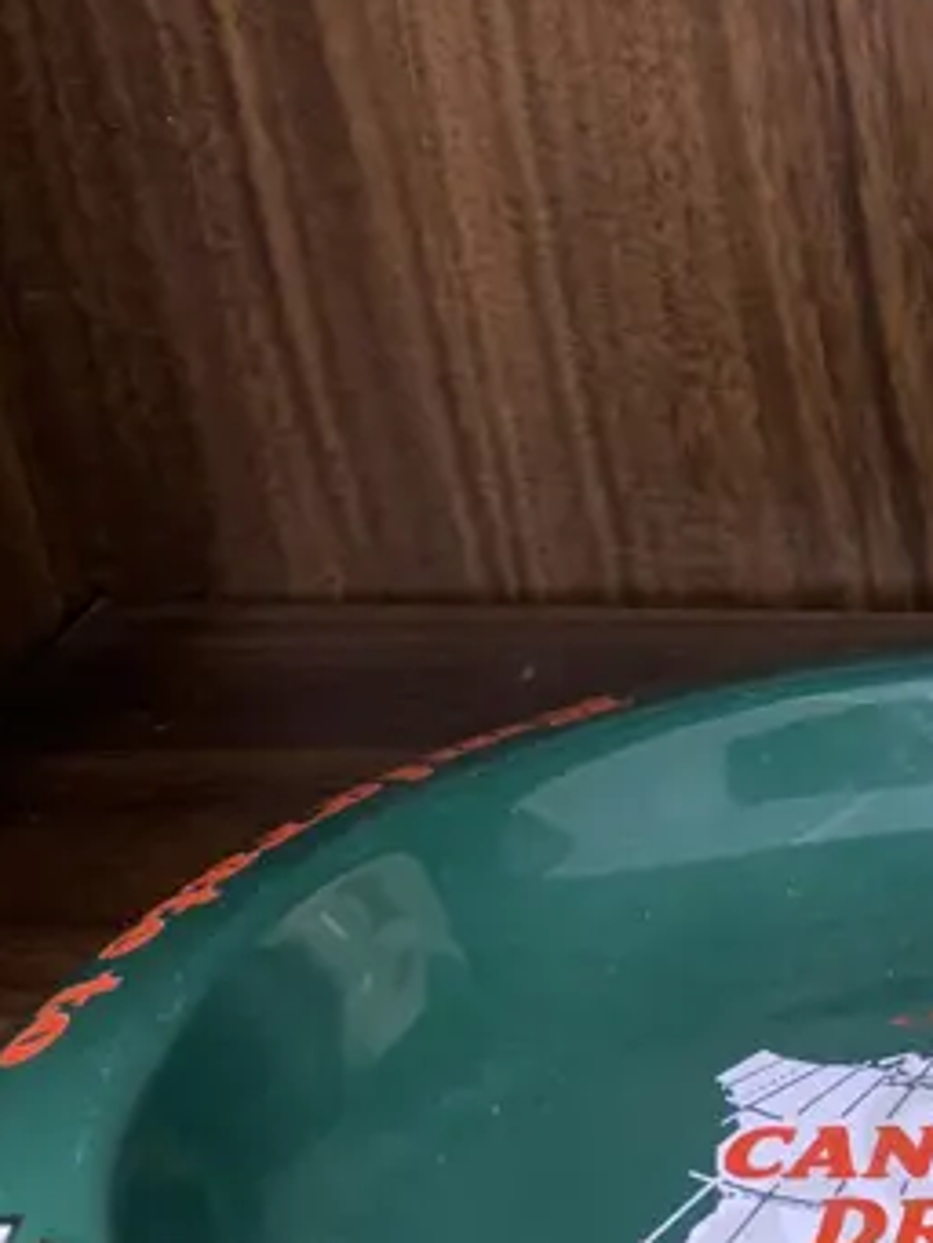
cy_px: 616
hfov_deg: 16.2
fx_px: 2801
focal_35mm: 78
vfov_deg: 25.0
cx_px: 1629
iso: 250
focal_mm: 4.25
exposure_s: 1/50
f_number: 1.8
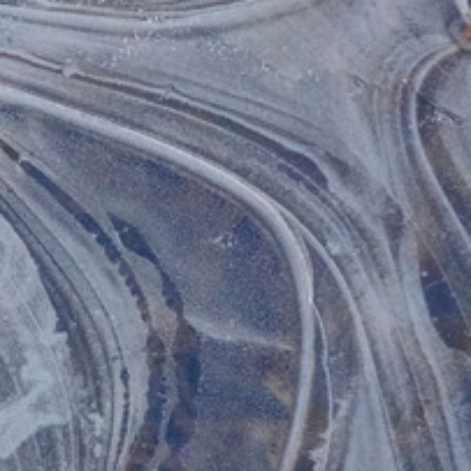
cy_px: 253
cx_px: -116
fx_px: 9052
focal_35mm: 588
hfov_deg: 3.0
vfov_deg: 3.0
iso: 640
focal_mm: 36.38
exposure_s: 1/250
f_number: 6.3
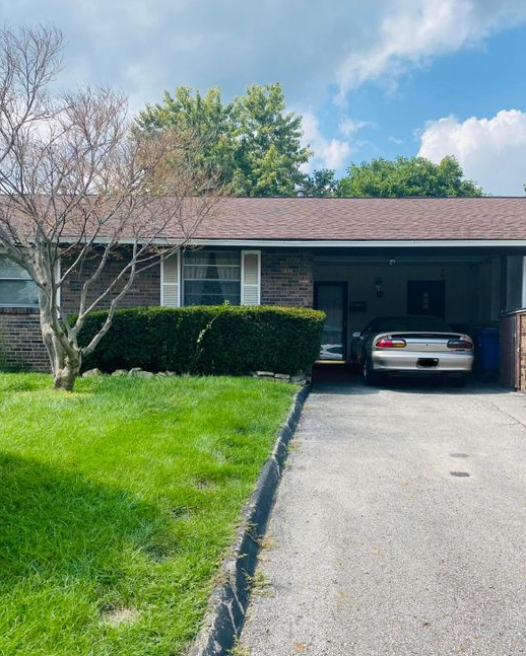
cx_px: 301
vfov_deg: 52.8
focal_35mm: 34
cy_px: 349
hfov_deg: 43.3
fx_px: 661
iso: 32
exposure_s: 1/2222
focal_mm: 4.25
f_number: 1.8
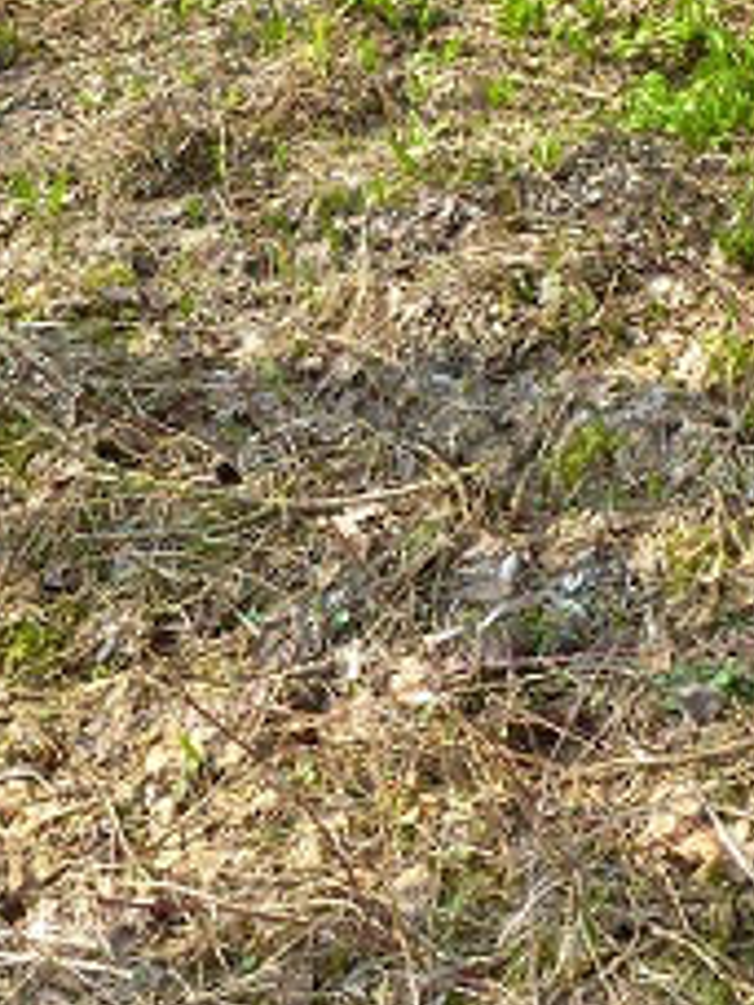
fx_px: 1597
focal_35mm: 55
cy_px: 163
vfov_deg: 33.6
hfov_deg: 26.6
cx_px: 381
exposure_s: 1/100
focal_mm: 4.3
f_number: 6.3
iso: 200
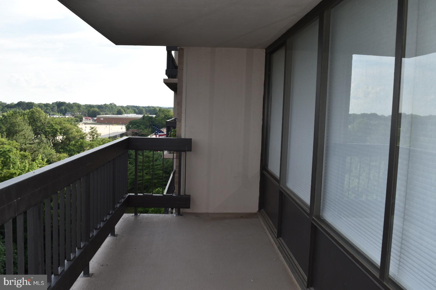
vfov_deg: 40.0
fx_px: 400
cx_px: 218
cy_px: 145
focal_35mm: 33
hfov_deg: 57.2
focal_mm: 22
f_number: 7.1
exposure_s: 1/200
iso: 100
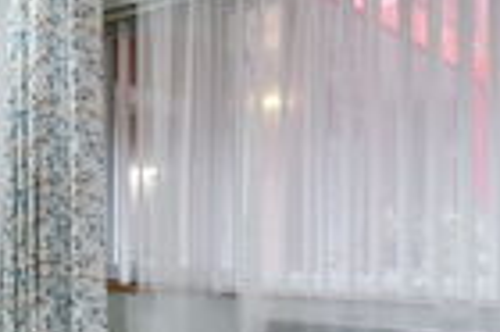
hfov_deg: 30.1
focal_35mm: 55
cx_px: -121
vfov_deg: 24.3
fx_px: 763
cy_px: 243
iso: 200
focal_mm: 16
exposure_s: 1/1.43
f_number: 9.5
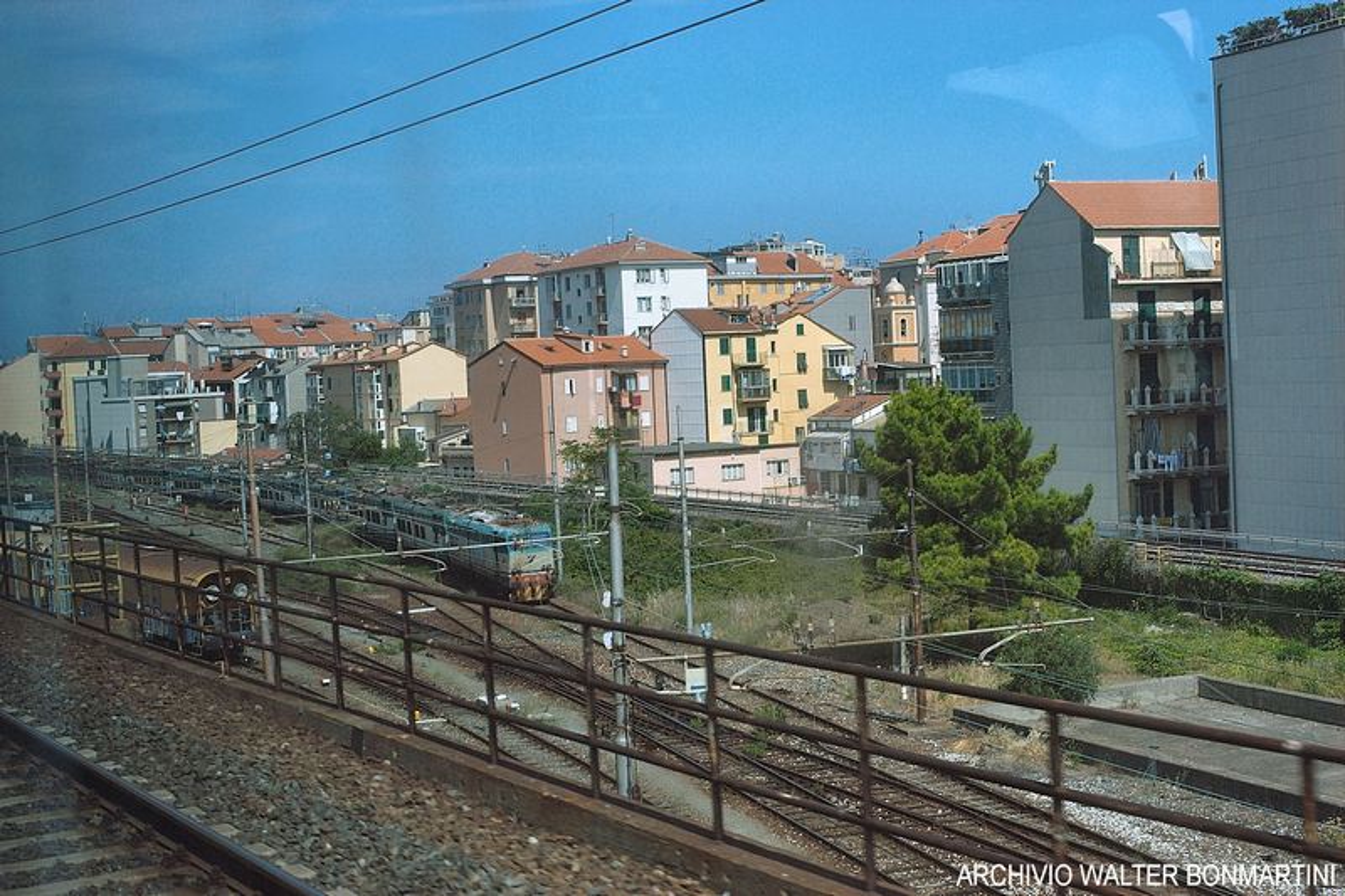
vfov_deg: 25.7
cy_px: 448
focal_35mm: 52
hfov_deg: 37.9
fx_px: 1961
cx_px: 672
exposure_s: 1/640
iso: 200
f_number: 6.3
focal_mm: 35
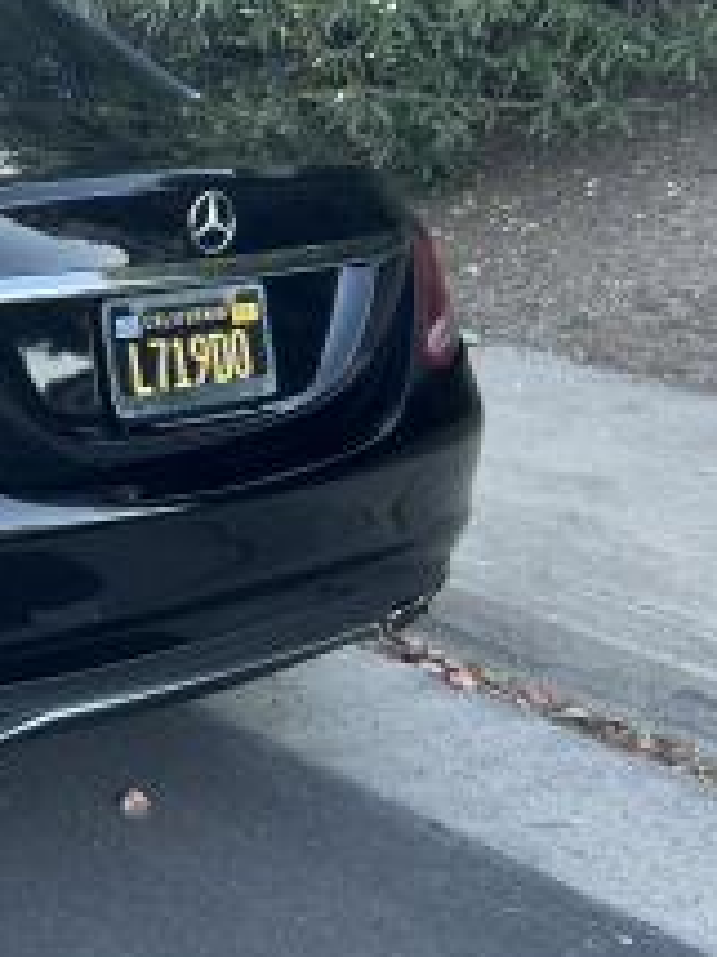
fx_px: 1686
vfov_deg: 31.4
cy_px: 298
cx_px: -245
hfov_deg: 21.4
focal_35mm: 61
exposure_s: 1/132
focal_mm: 5.7
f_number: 1.5
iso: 32
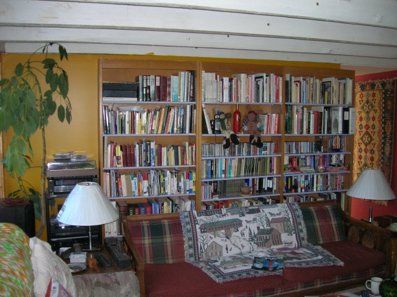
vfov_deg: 41.8
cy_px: 148
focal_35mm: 34
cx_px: 198
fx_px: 390
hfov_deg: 54.0
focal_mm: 5.7
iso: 130
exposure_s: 1/60.1
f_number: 2.9
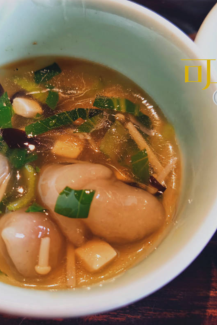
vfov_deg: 50.7
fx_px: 344
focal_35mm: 38
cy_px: 161
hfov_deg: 34.6
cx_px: 64
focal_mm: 5.56
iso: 80
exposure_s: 1/100
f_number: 1.6
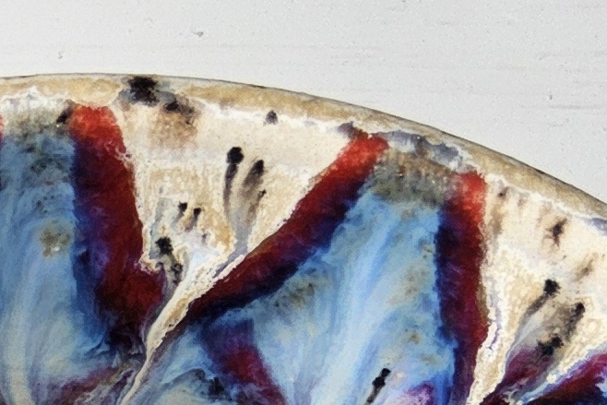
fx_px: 2530
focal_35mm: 150
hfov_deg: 13.0
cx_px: -302
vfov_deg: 8.3
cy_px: 999
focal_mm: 3.08
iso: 32
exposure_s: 1/224
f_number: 2
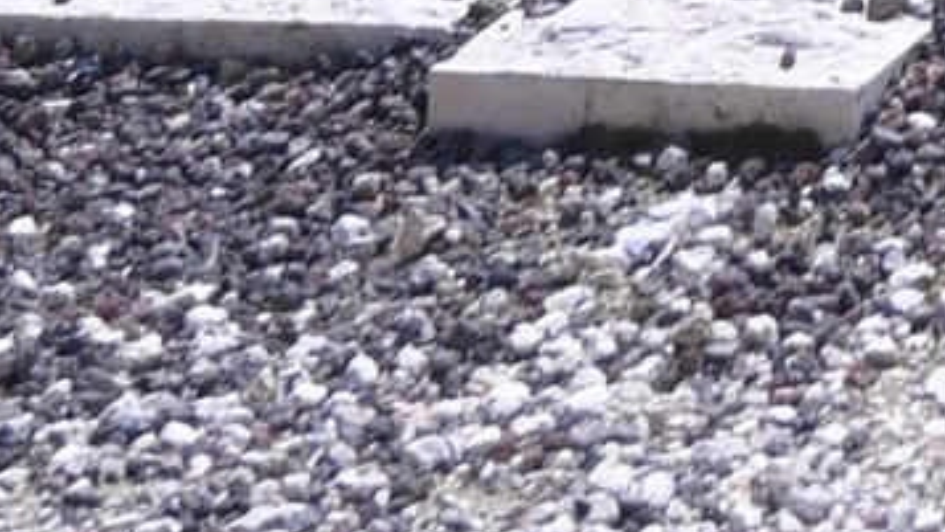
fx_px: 8471
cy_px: -3332
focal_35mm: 338
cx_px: 3338
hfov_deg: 5.7
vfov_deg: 3.0
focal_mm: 30
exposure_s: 1/800
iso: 100
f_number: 3.2
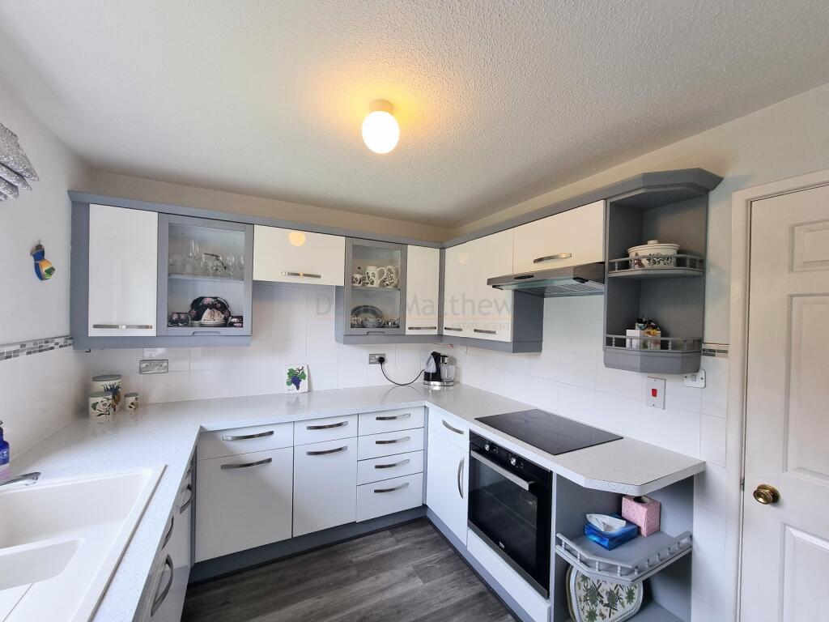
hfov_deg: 106.2
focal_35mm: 13
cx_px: 414
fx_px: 311
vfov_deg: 89.9
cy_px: 311
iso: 80
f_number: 2.2
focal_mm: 2.2
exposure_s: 1/100
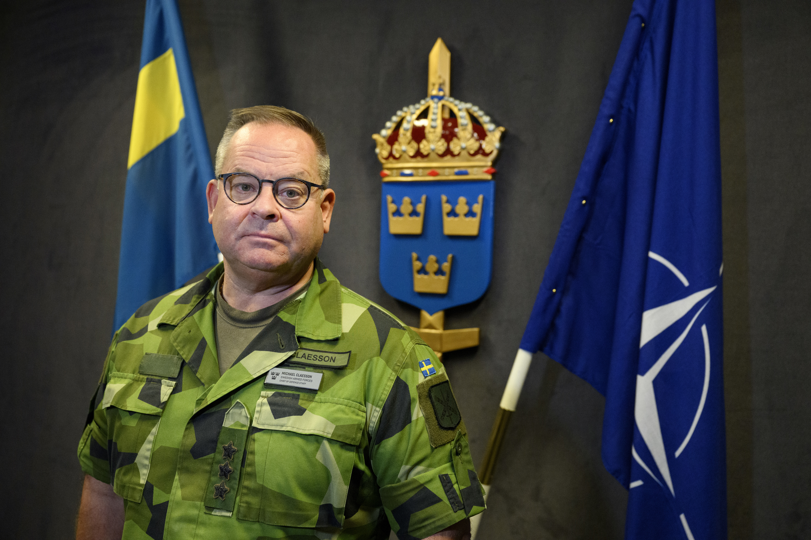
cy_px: 270
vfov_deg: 33.4
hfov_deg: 48.5
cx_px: 406
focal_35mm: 40
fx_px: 901
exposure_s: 1/250
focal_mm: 40
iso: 4000
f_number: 3.5
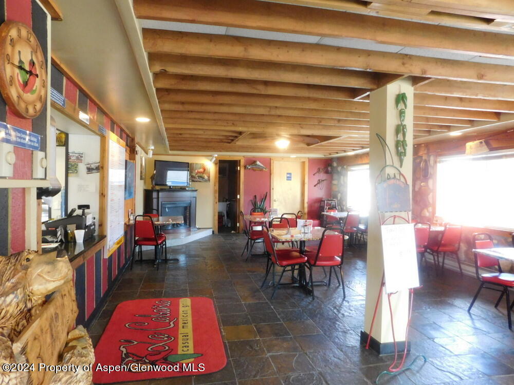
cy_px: 192
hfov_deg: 73.9
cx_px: 257
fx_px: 342
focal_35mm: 23
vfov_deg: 58.9
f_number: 3
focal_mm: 4
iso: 400
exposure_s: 1/30
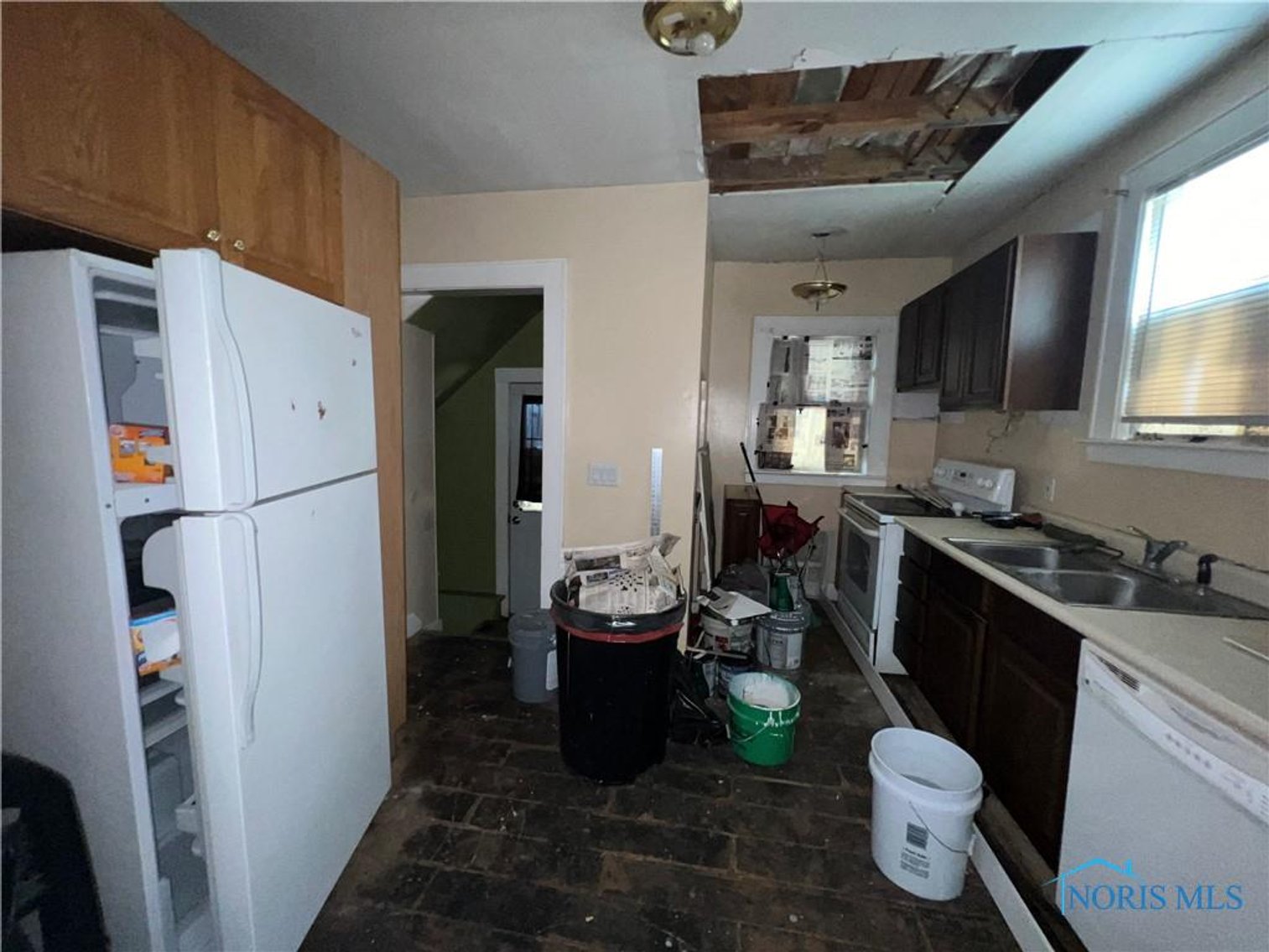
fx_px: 477
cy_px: 476
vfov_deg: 89.9
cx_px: 634
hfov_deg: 106.2
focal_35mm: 13
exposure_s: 1/43
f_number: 1.8
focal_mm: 1.57
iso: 160
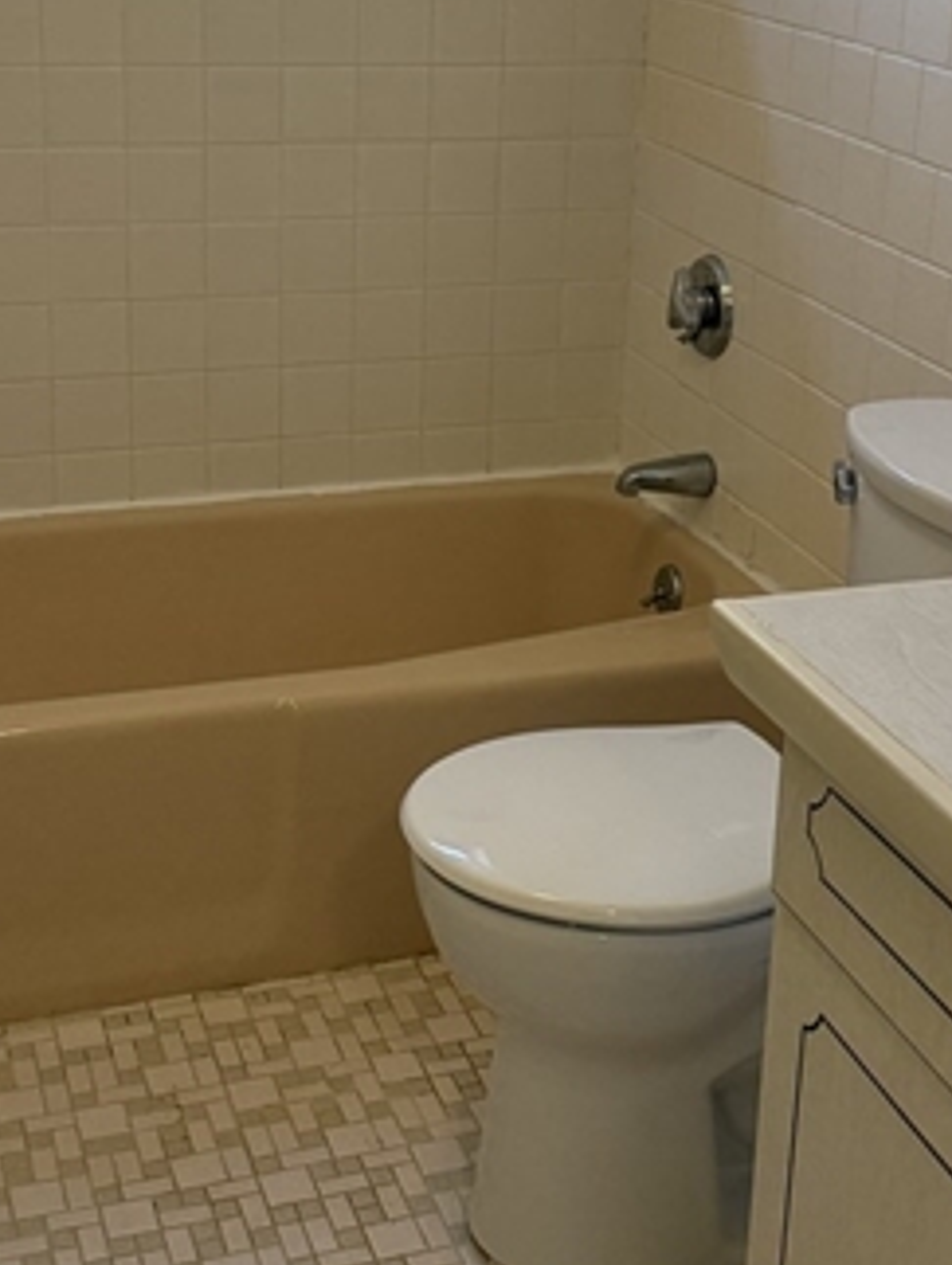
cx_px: 501
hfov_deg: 25.7
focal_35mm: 57
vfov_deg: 33.4
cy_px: 415
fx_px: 2086
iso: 320
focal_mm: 6.76
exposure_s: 1/120
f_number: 1.78
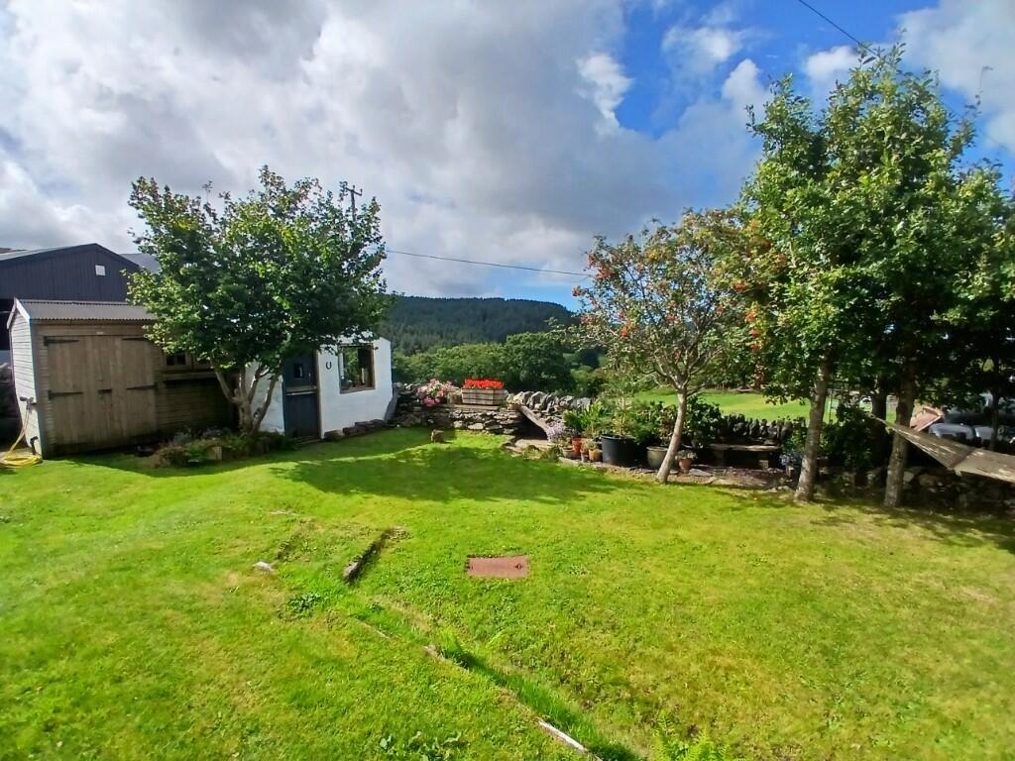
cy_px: 380
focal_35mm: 17
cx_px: 508
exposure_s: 1/1873
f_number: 2.2
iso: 50
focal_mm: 1.4
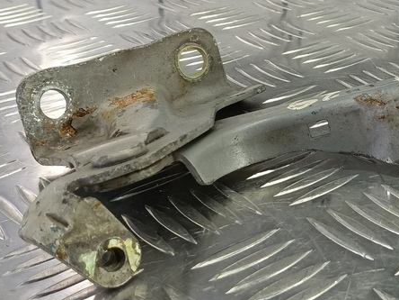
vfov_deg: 27.5
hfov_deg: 34.0
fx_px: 611
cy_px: 130
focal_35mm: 53
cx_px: 367
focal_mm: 4.11
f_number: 1.6
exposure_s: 1/50
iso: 124
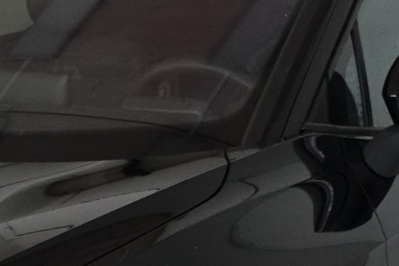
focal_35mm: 151
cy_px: 407
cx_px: -65
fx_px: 1673
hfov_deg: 13.3
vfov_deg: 8.9
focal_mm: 10.7
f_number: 2.5
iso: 800
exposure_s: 1/20
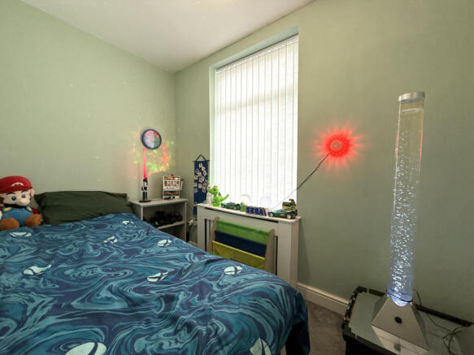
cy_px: 178
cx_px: 237
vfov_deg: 85.7
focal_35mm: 14
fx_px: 192
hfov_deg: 102.1
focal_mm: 2.22
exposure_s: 1/100
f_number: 2.2
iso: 64
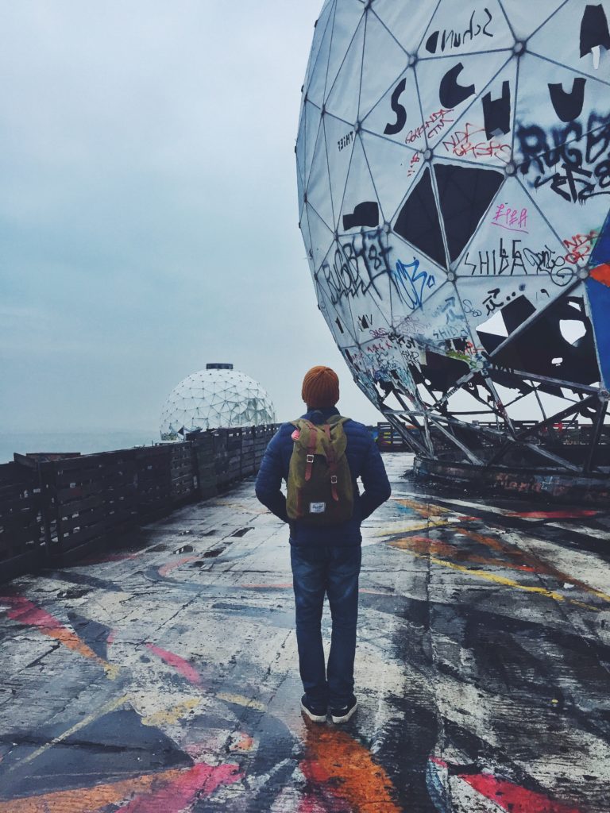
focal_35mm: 29
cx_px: 305
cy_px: 406
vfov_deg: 61.7
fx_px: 681
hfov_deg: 48.2
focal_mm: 4.15
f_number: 2.2
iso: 32
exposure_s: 1/33
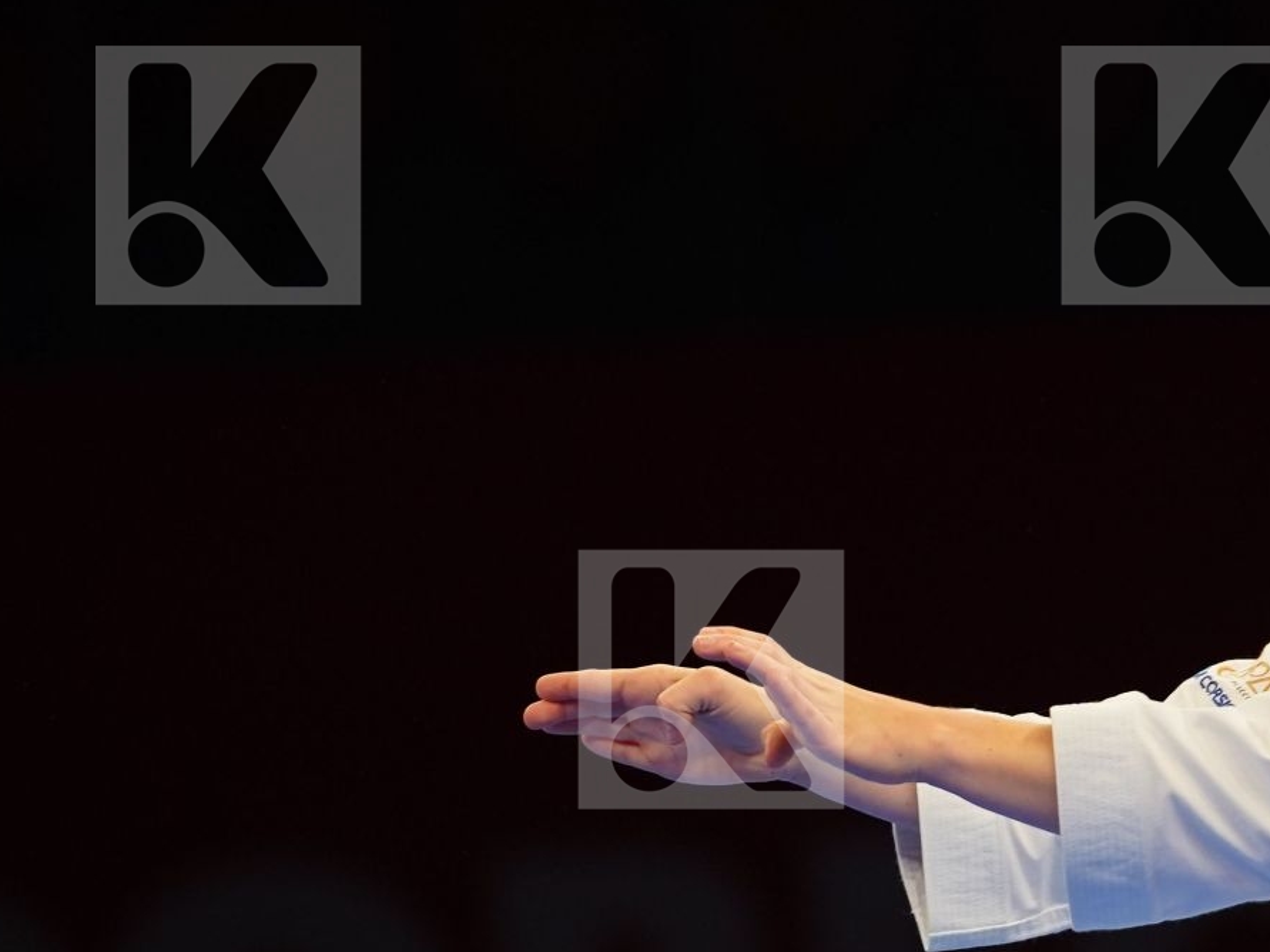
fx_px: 21386
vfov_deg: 2.6
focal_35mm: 583
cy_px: 680
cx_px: 1194
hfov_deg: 3.4
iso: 1250
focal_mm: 200
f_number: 2.8
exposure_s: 1/500
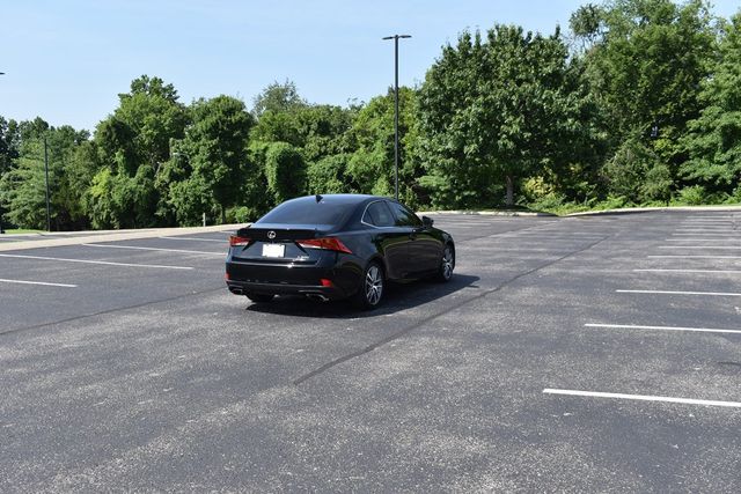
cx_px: 370
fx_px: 741
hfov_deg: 53.1
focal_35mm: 36
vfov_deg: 36.9
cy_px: 247
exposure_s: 1/250
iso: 140
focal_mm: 24
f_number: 8
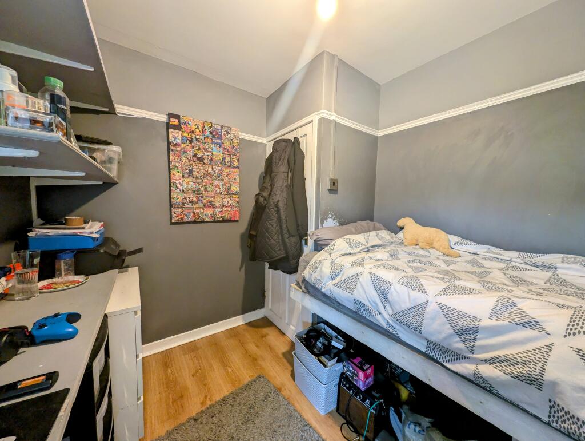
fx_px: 203
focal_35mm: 12
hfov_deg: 110.5
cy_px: 220
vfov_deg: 94.6
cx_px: 292
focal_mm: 2.23
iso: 122
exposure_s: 1/27
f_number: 1.95
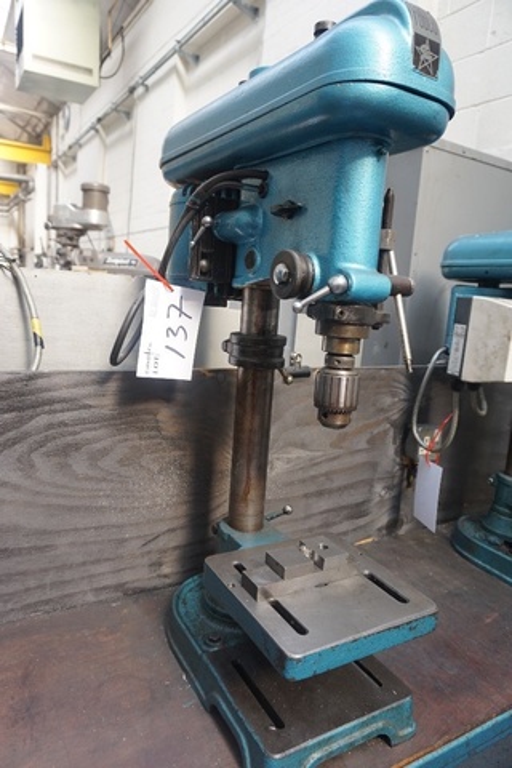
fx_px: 512
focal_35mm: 24
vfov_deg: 73.7
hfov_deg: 53.1
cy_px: 384
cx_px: 256
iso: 320
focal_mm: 16
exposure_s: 1/60
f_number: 4
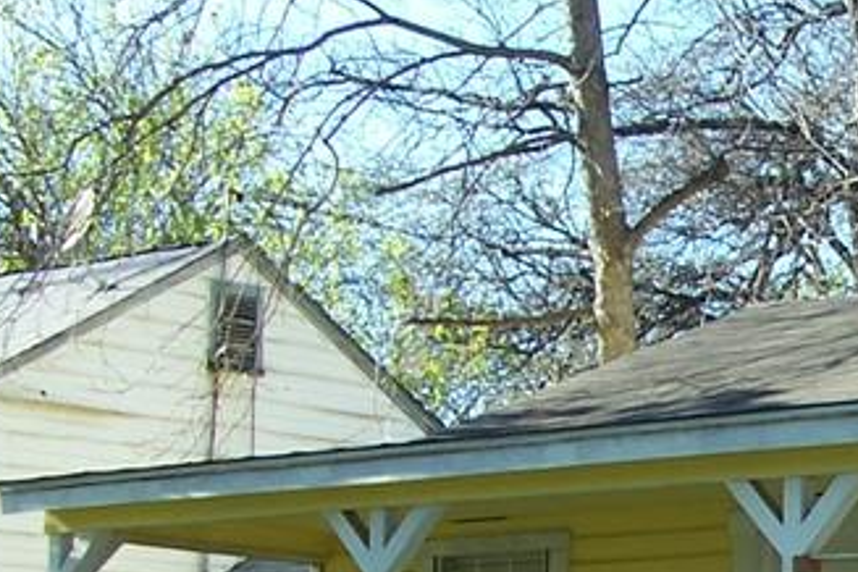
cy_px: 748
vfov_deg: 11.7
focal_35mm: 114
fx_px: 2717
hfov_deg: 16.5
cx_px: 1262
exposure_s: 1/350
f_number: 2.8
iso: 80
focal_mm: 6
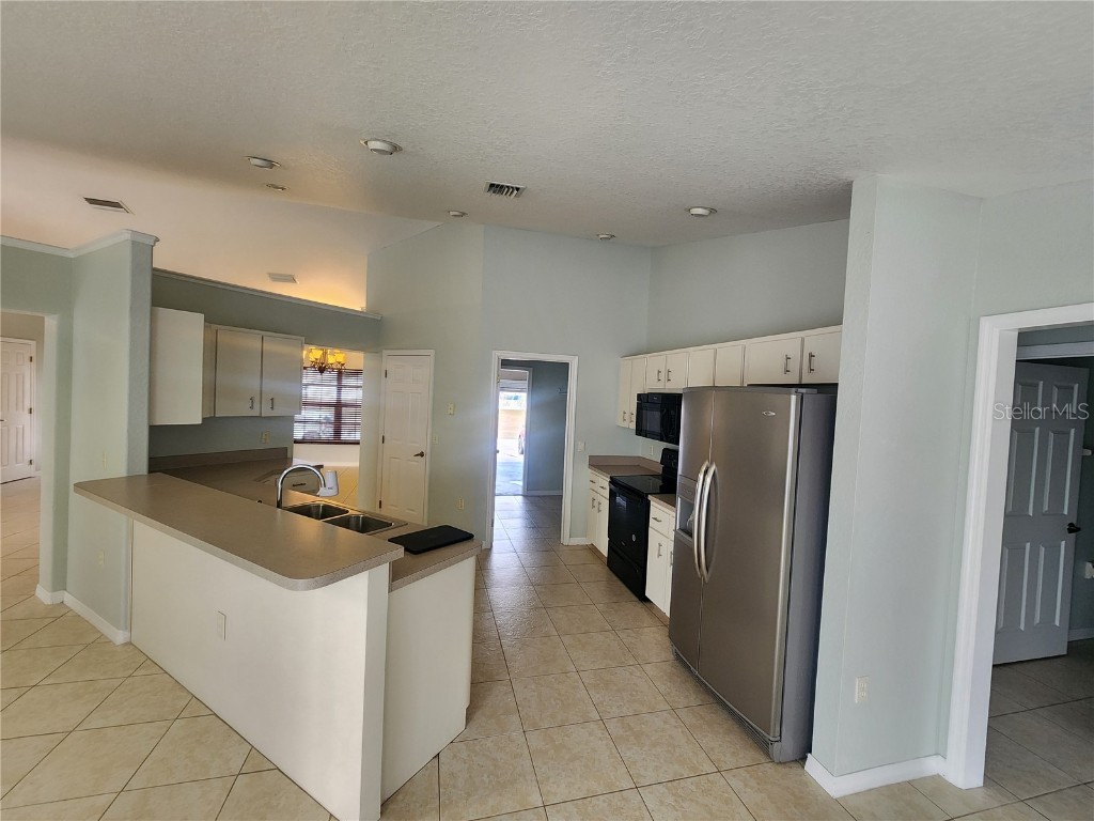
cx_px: 547
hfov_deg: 106.2
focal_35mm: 13
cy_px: 410
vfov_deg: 89.9
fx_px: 411
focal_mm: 2.2
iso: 320
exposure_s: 1/60
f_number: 2.2
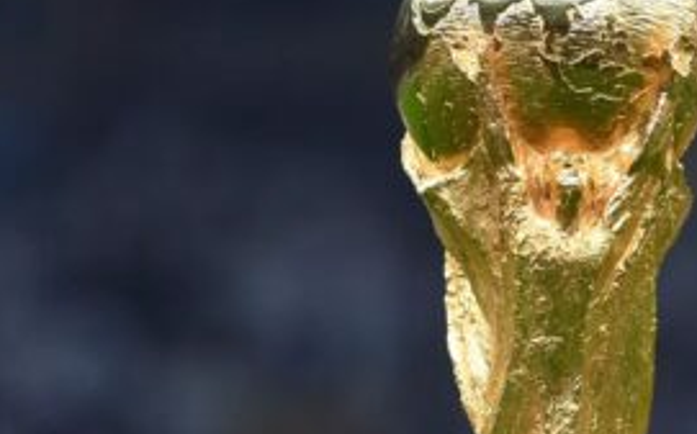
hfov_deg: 5.9
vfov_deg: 3.7
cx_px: 550
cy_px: 311
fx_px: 6701
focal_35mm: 353
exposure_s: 1/800
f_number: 2.8
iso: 1000
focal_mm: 122
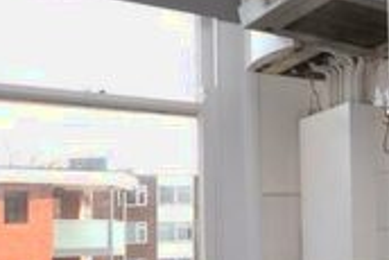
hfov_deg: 25.1
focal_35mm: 61
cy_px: 205
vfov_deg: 22.0
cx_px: 584
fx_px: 660
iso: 320
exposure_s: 1/125
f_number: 5.6
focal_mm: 10
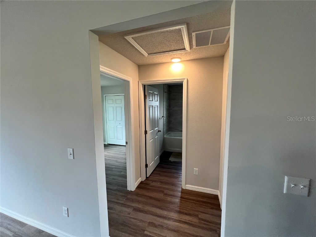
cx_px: 158
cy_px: 118
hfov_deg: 106.2
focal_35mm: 13
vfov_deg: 89.9
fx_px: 119
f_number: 1.8
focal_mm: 1.57
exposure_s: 1/120
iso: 200
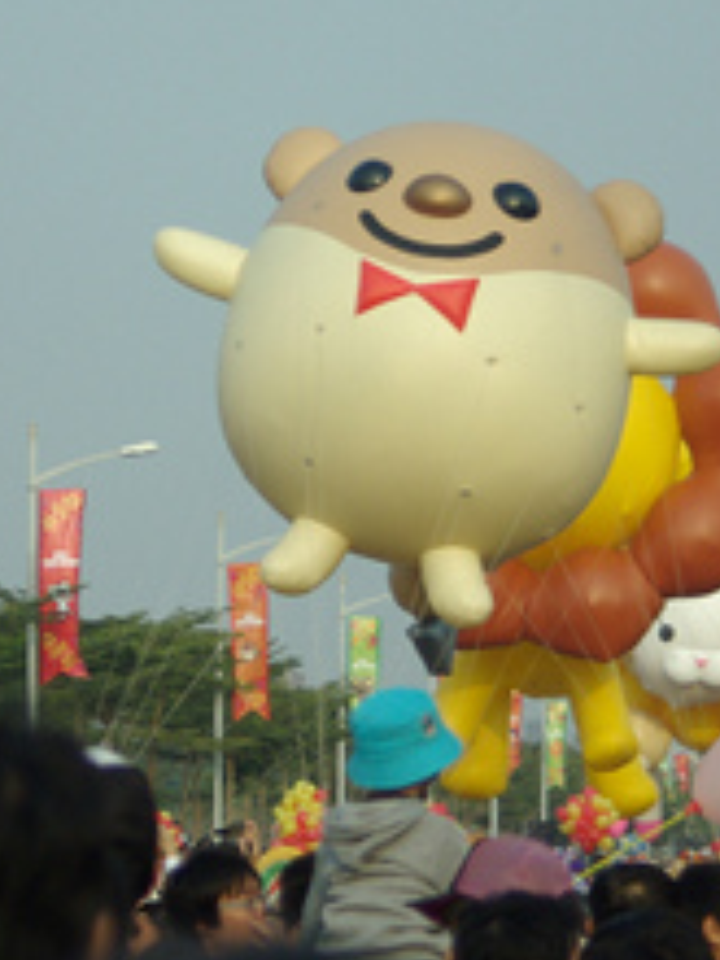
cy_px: 233
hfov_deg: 5.4
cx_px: 266
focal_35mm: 275
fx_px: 7627
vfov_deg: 7.2
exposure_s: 1/1250
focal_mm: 70
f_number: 4
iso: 320
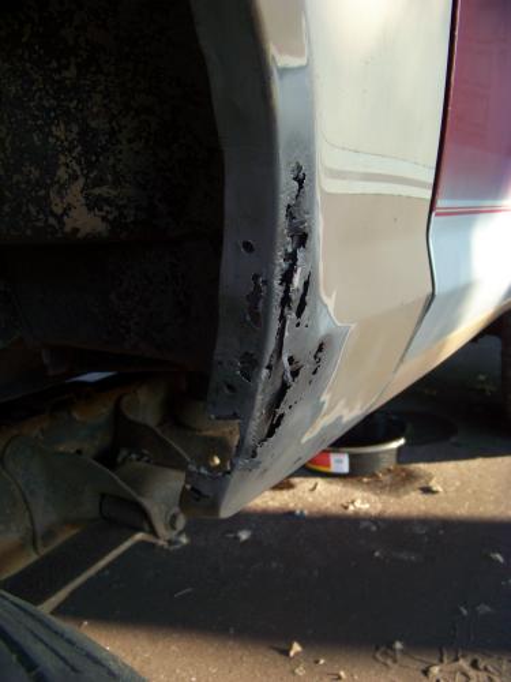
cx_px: 256
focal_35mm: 36
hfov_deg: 39.7
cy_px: 341
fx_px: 709
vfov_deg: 51.4
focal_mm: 5.85
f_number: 2.8
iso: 62
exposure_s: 1/100
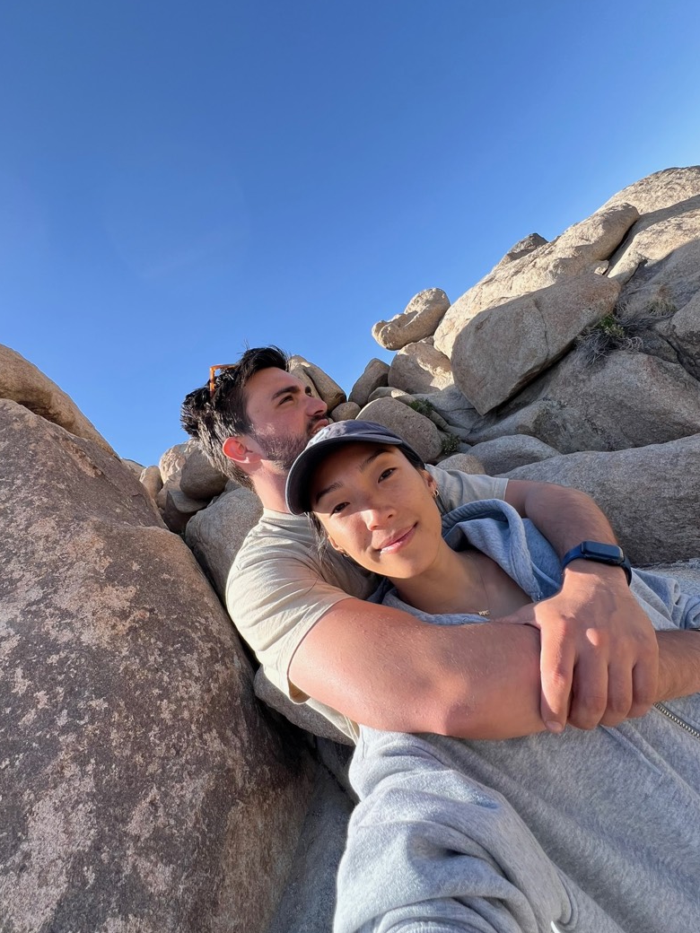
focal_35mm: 15
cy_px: 470
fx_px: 404
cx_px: 323
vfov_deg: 98.2
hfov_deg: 81.6
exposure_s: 1/717
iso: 32
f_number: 1.8
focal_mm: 1.57
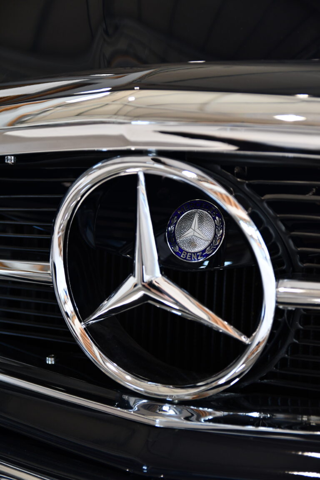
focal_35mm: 66
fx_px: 880
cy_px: 240
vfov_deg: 30.5
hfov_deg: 20.6
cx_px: 160
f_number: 2.8
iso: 800
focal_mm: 44
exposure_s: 1/200
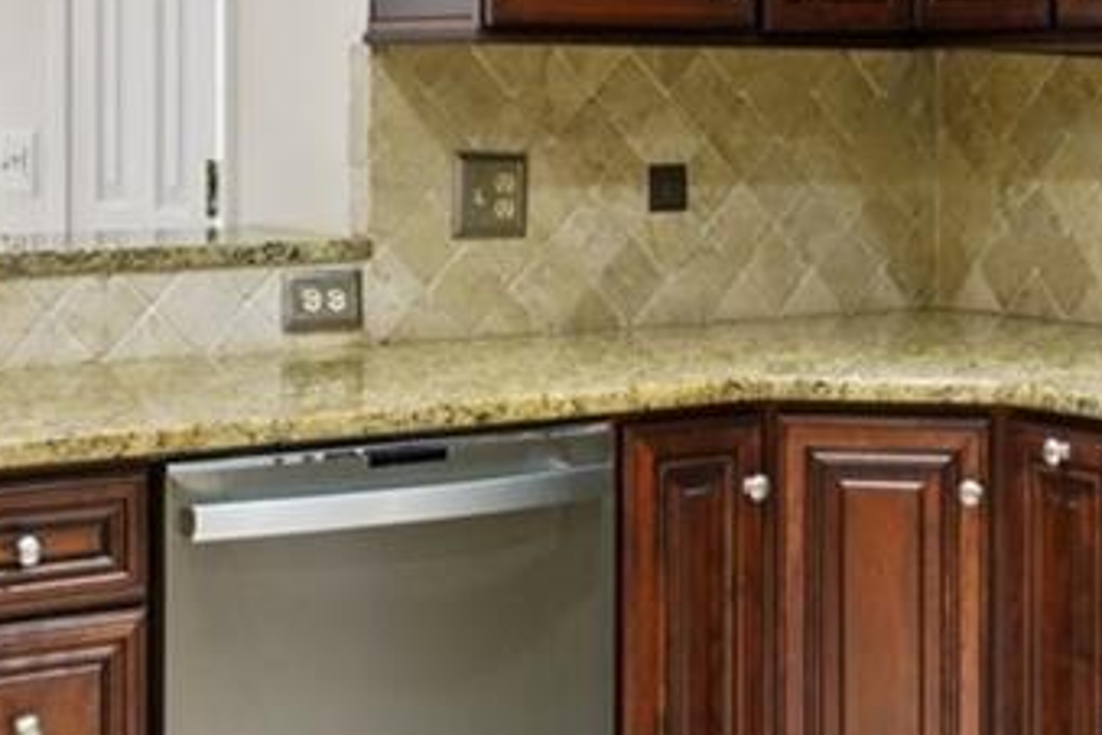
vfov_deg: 15.9
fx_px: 2602
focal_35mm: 85
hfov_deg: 23.9
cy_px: 98
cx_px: 627
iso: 800
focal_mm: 18
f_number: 8
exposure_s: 1/30
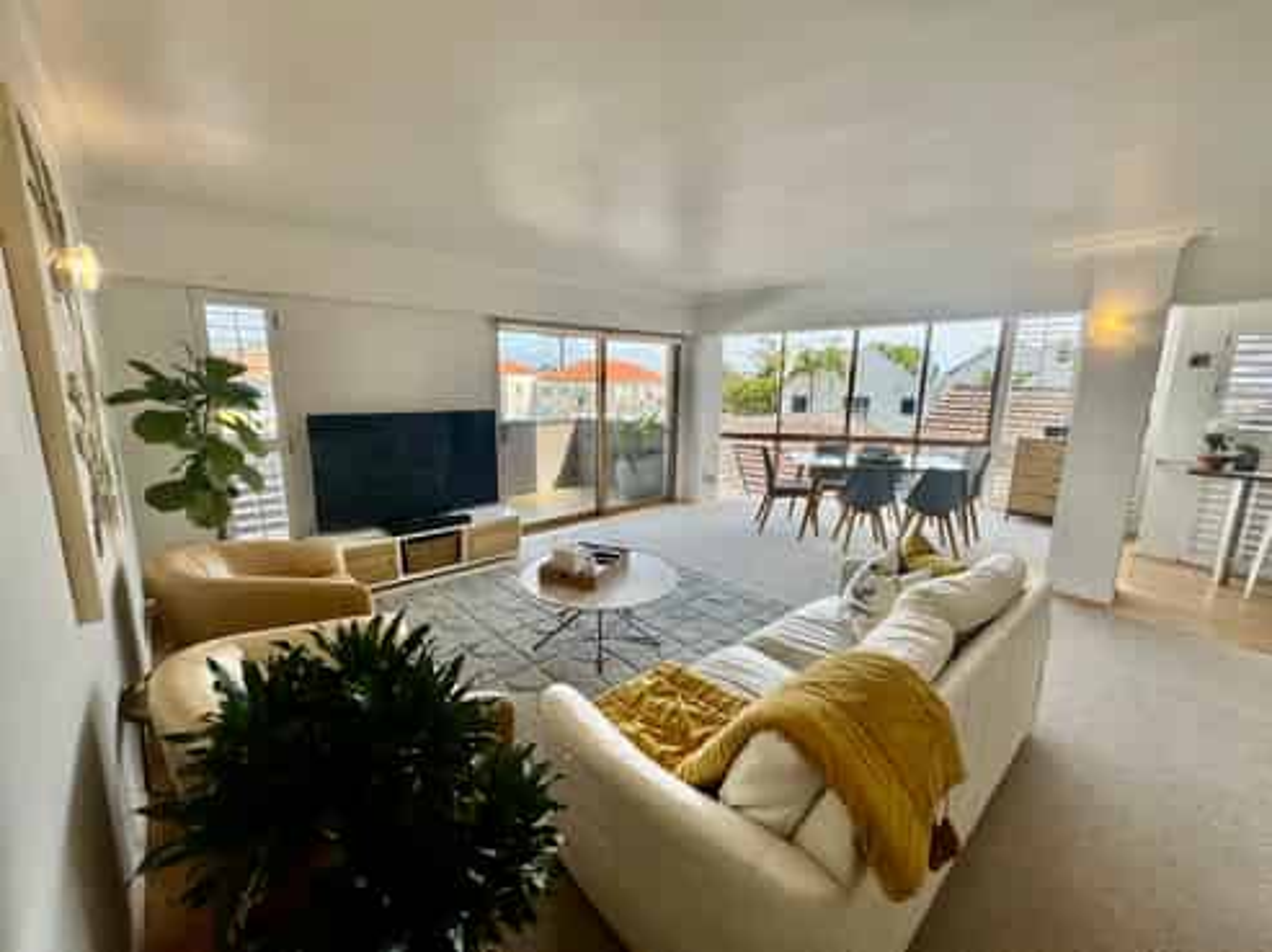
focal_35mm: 14
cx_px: 636
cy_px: 476
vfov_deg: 85.6
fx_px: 514
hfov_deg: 102.1
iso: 40
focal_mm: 2.22
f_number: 2.2
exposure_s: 1/356
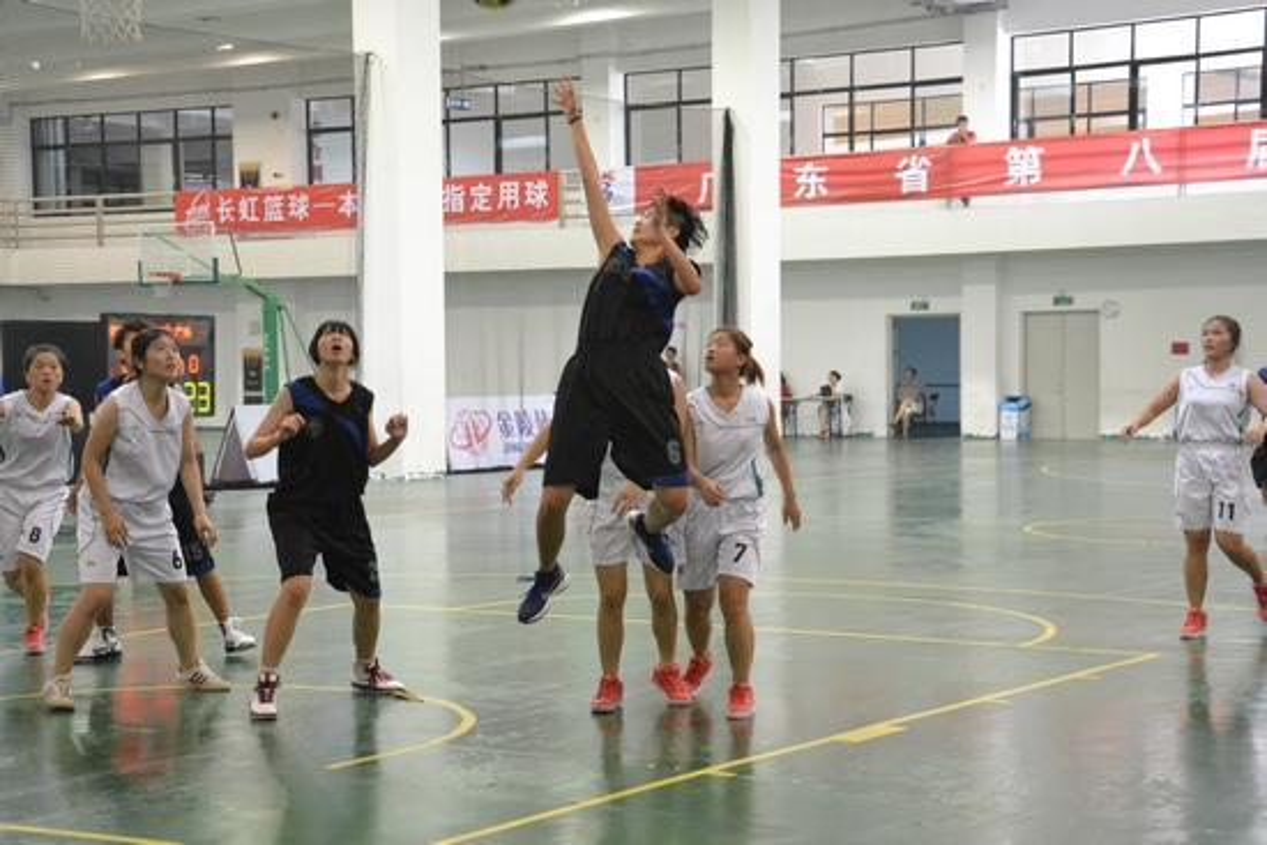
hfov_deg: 29.9
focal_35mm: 68
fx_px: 2376
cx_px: 634
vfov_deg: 20.2
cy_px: 422
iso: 3200
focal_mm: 45
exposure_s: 1/160
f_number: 6.3
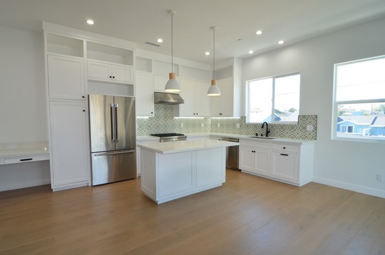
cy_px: 135
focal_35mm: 18
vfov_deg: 68.5
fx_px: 187
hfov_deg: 91.6
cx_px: 191
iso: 320
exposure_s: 1/15
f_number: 11
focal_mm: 11
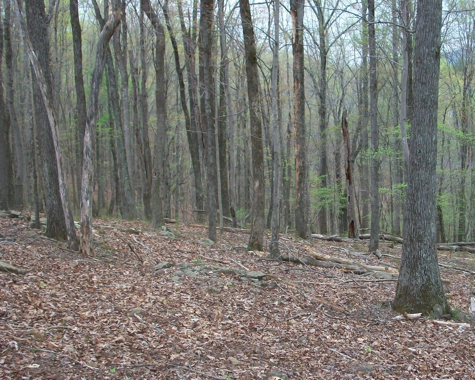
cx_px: 306
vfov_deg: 28.6
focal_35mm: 53
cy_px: 219
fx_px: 745
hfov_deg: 35.1
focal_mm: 7.1
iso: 80
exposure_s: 1/80
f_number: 3.2
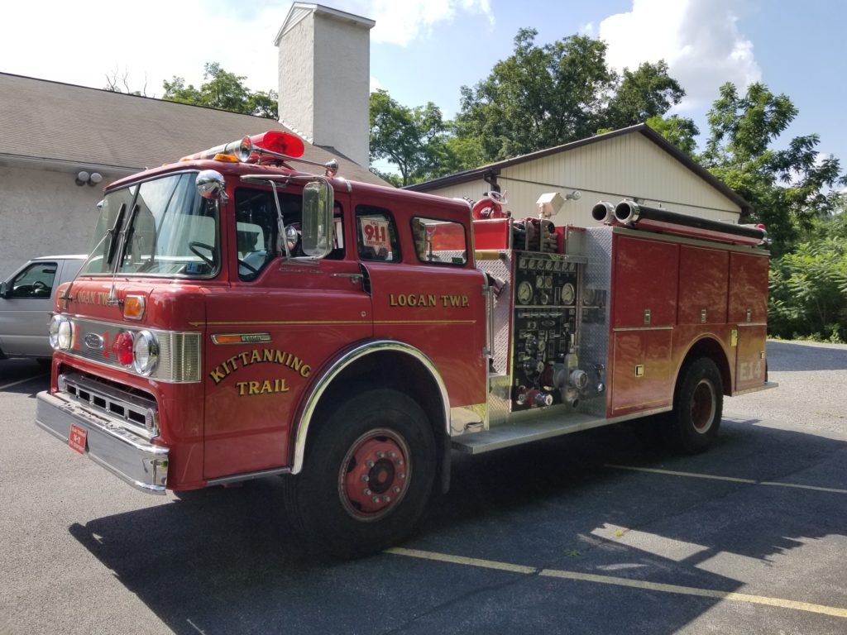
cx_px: 424
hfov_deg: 67.3
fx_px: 636
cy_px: 318
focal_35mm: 26
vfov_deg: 53.1
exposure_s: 1/1773
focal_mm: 4.25
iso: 50
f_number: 1.7
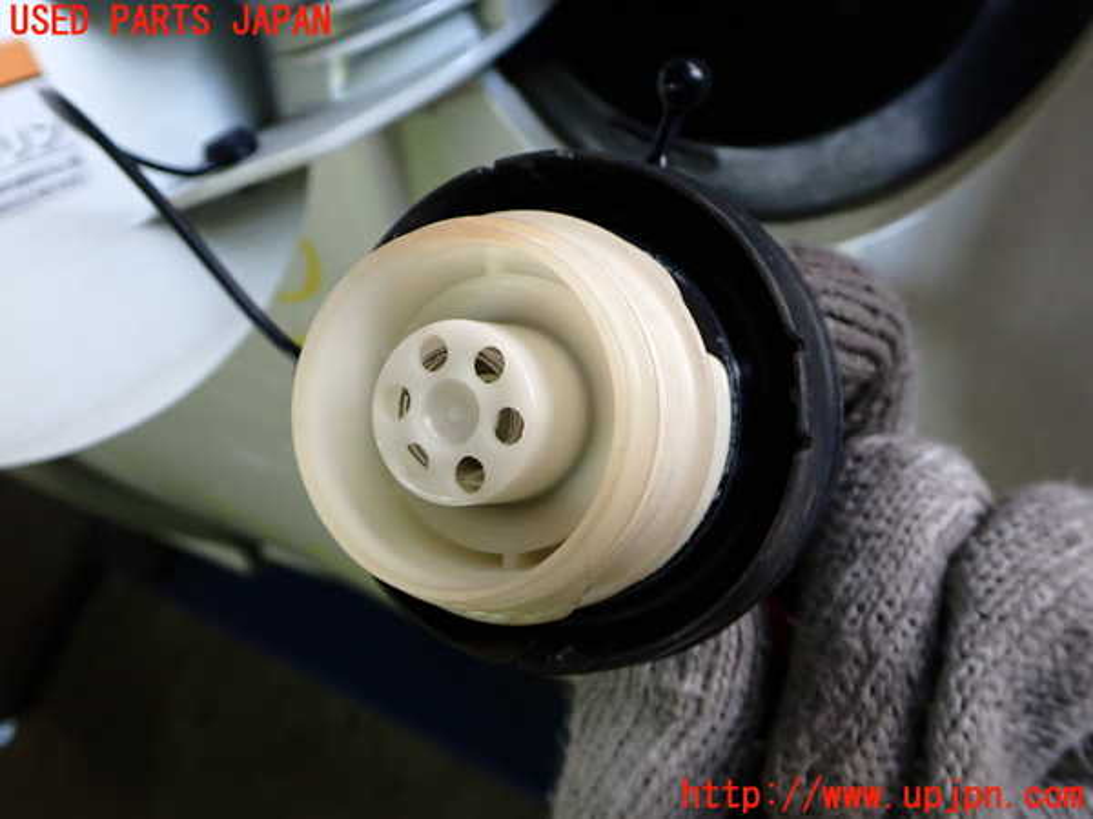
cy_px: 410
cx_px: 546
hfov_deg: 60.0
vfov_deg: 46.8
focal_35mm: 30
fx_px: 947
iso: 320
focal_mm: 5.4
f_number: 3.2
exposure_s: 1/60
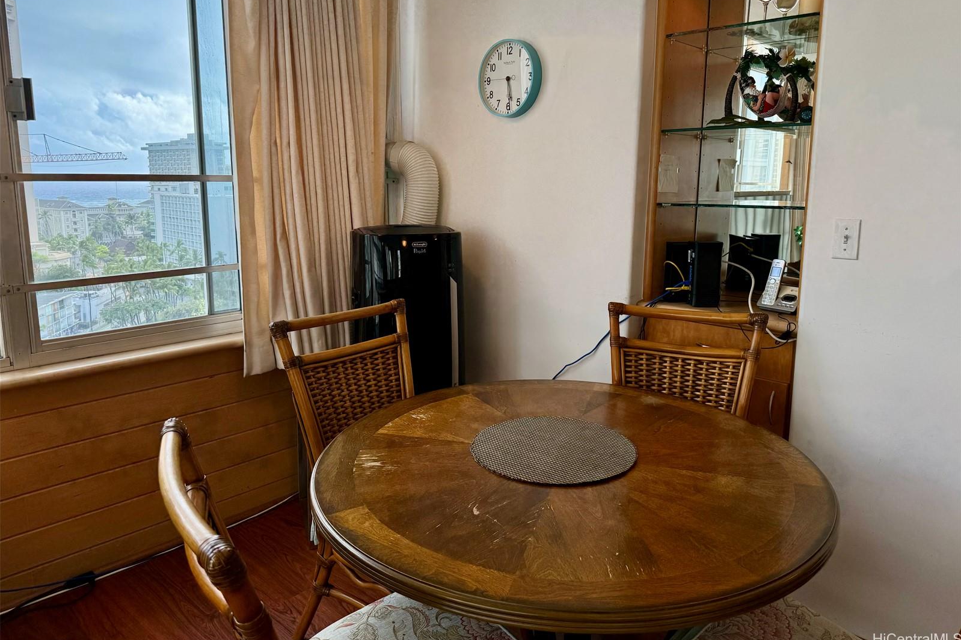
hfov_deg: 71.5
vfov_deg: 51.2
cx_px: 480
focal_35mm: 25
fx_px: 667
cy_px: 284
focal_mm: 6.76
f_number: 1.78
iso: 80
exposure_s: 1/506
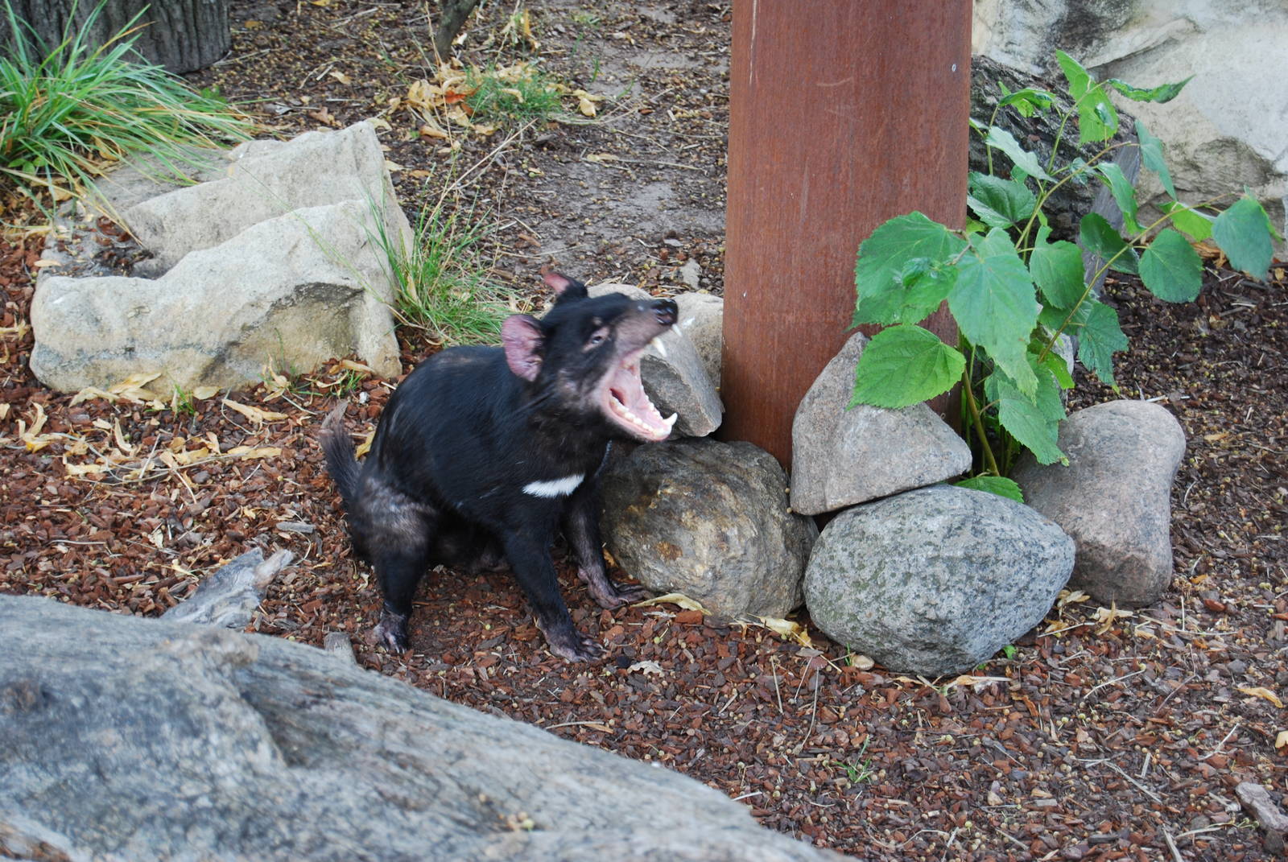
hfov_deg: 24.6
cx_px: 644
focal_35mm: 82
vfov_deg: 16.6
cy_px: 431
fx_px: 2955
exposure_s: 1/40
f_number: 5.6
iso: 200
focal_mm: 55
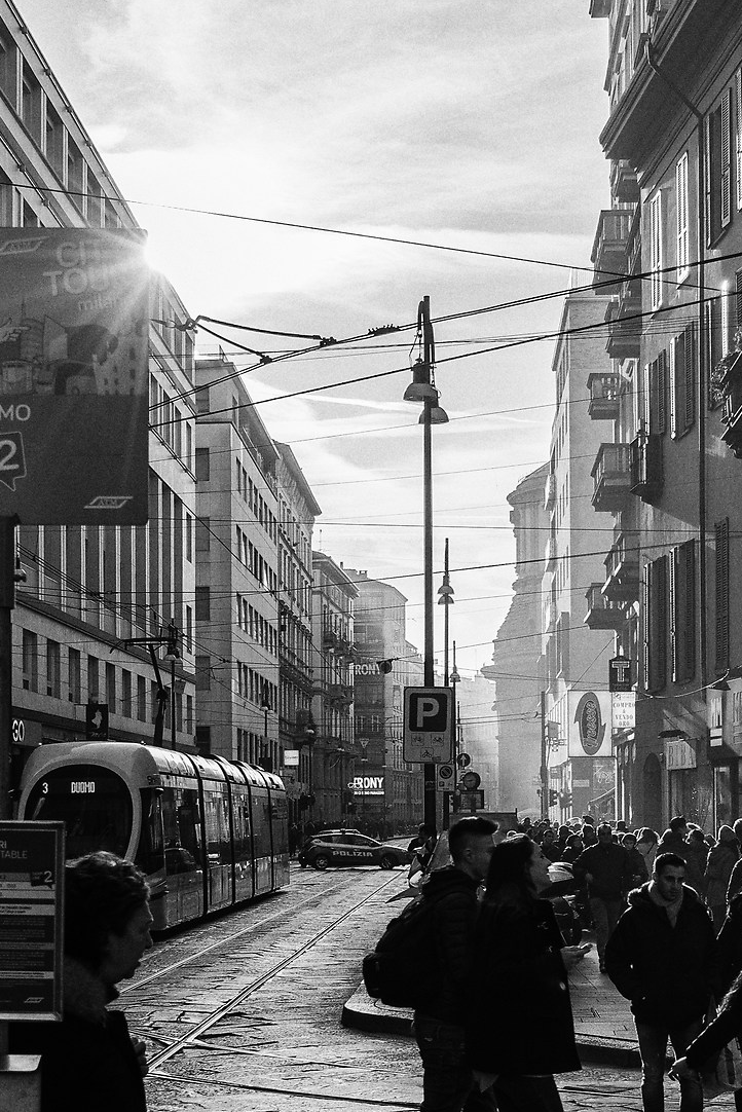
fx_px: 2194
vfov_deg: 28.3
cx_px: 461
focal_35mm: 71
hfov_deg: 19.2
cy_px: 743
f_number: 8
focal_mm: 32
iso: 100
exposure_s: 1/400
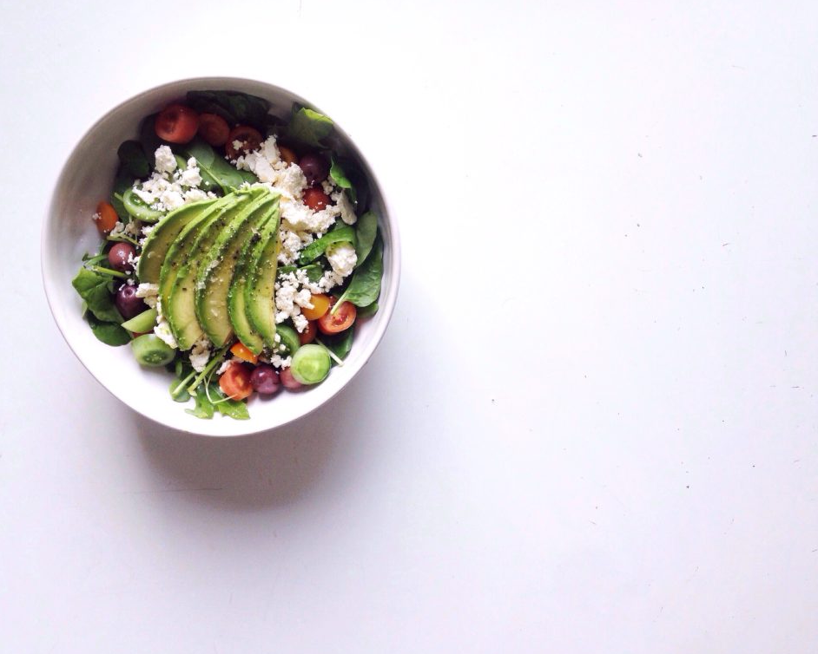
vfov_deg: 42.2
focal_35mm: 35
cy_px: 330
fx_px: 848
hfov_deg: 51.5
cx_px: 387
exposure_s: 1/40
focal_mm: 4.12
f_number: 2.4
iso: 50
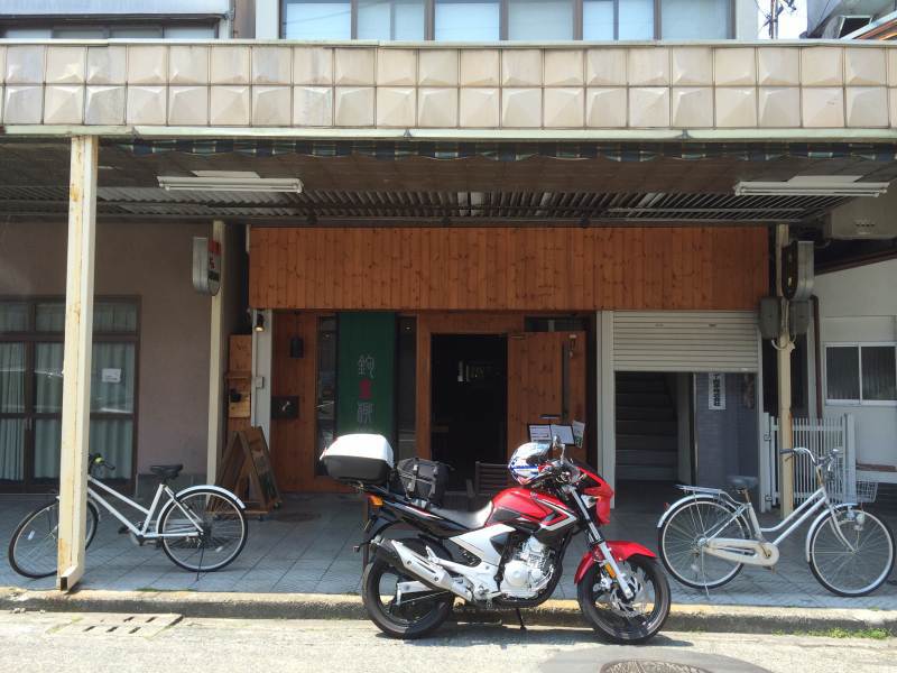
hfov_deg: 60.0
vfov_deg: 46.8
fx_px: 777
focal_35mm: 30
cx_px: 448
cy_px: 336
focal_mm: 4.12
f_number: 2.2
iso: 32
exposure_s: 1/554
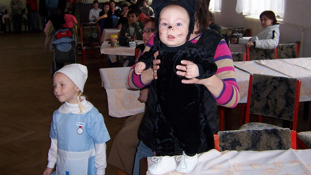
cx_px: 159
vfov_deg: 28.7
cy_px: 53
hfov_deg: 49.4
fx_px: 338
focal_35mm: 41
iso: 80
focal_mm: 5.5
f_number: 2.8
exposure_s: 1/60
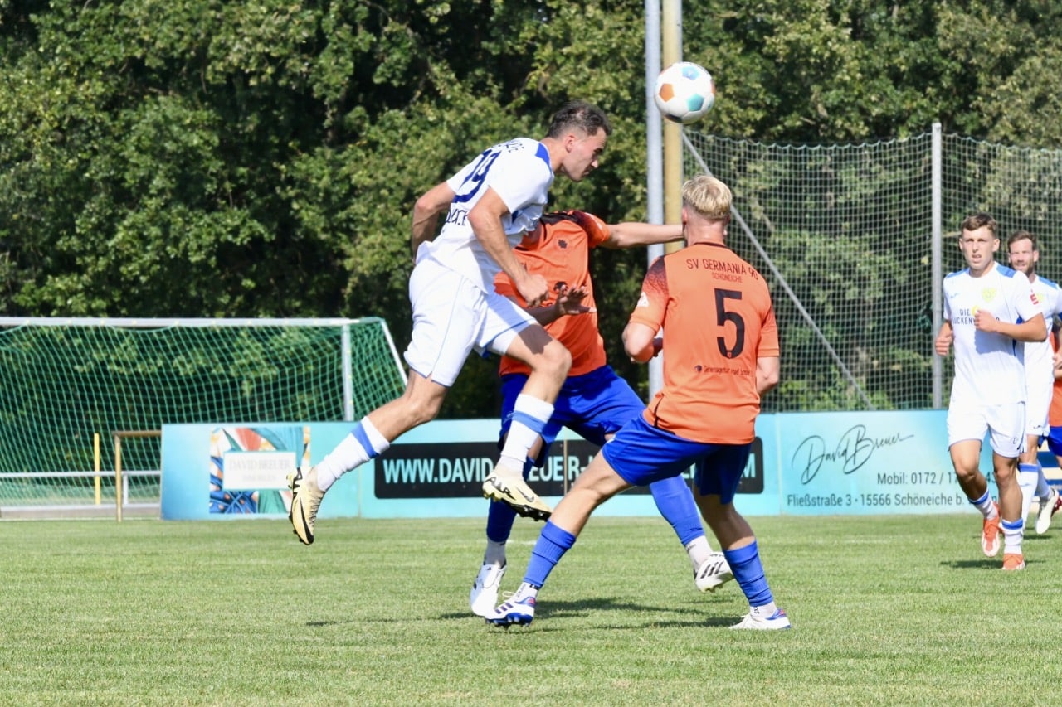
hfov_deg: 7.9
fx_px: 7668
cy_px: 354
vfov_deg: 5.3
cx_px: 531
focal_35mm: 260
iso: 5000
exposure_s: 1/1600
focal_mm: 260
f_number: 20
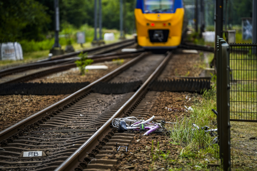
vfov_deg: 6.9
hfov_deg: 10.3
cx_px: 128
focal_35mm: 200
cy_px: 86
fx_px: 1428
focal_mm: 200
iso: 100
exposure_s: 1/1250
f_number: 2.8
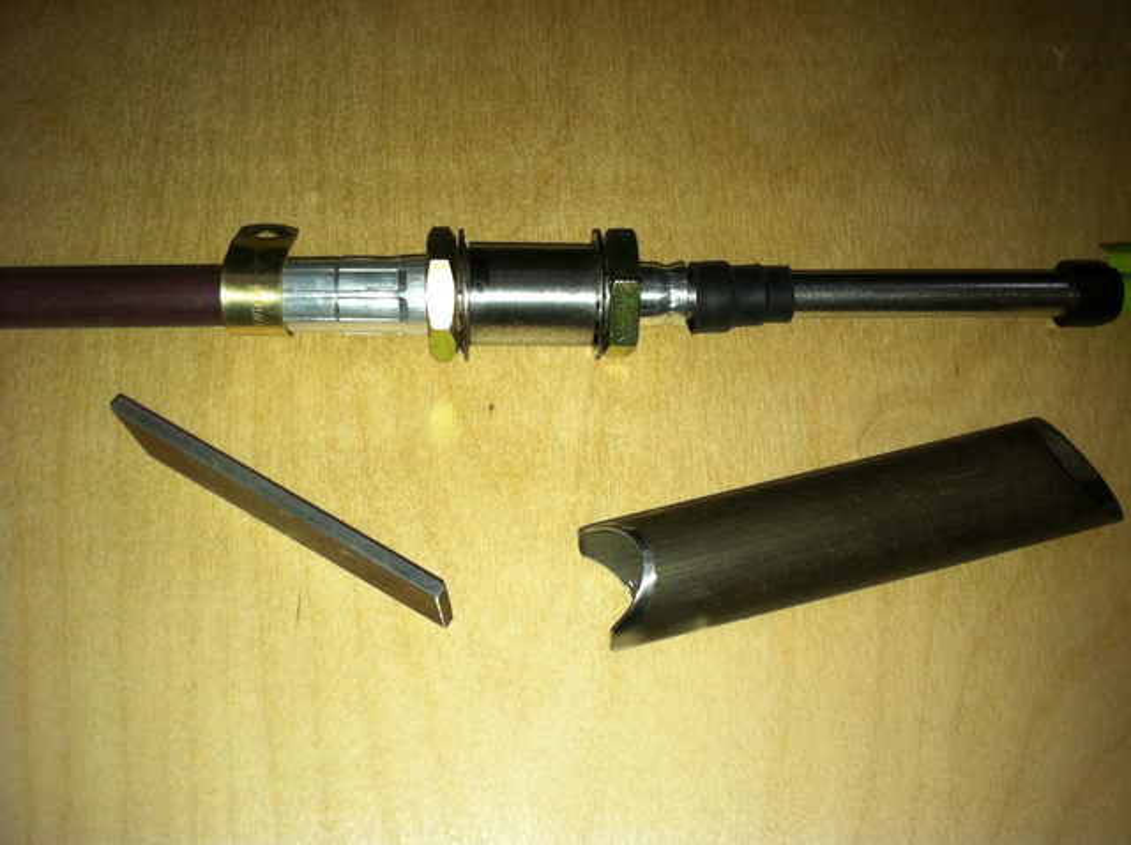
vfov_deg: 40.6
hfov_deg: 52.7
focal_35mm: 35
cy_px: 422
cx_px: 566
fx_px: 1142
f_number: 2.8
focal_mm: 3.85
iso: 80
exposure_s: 1/51
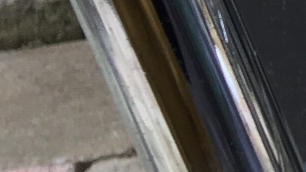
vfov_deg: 5.7
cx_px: 1006
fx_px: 1696
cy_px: -134
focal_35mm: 209
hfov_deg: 8.2
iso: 25
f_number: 2.2
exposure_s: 1/50
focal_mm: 4.15
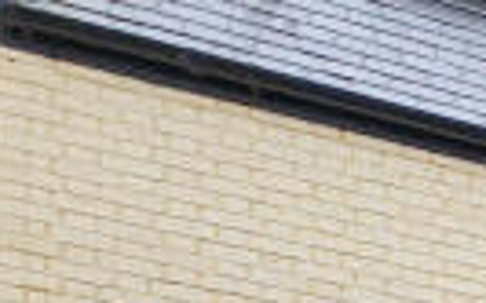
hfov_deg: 10.8
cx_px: 1535
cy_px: 1197
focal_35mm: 106
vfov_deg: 8.0
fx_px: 1403
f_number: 2.2
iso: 50
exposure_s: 1/944
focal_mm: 2.2
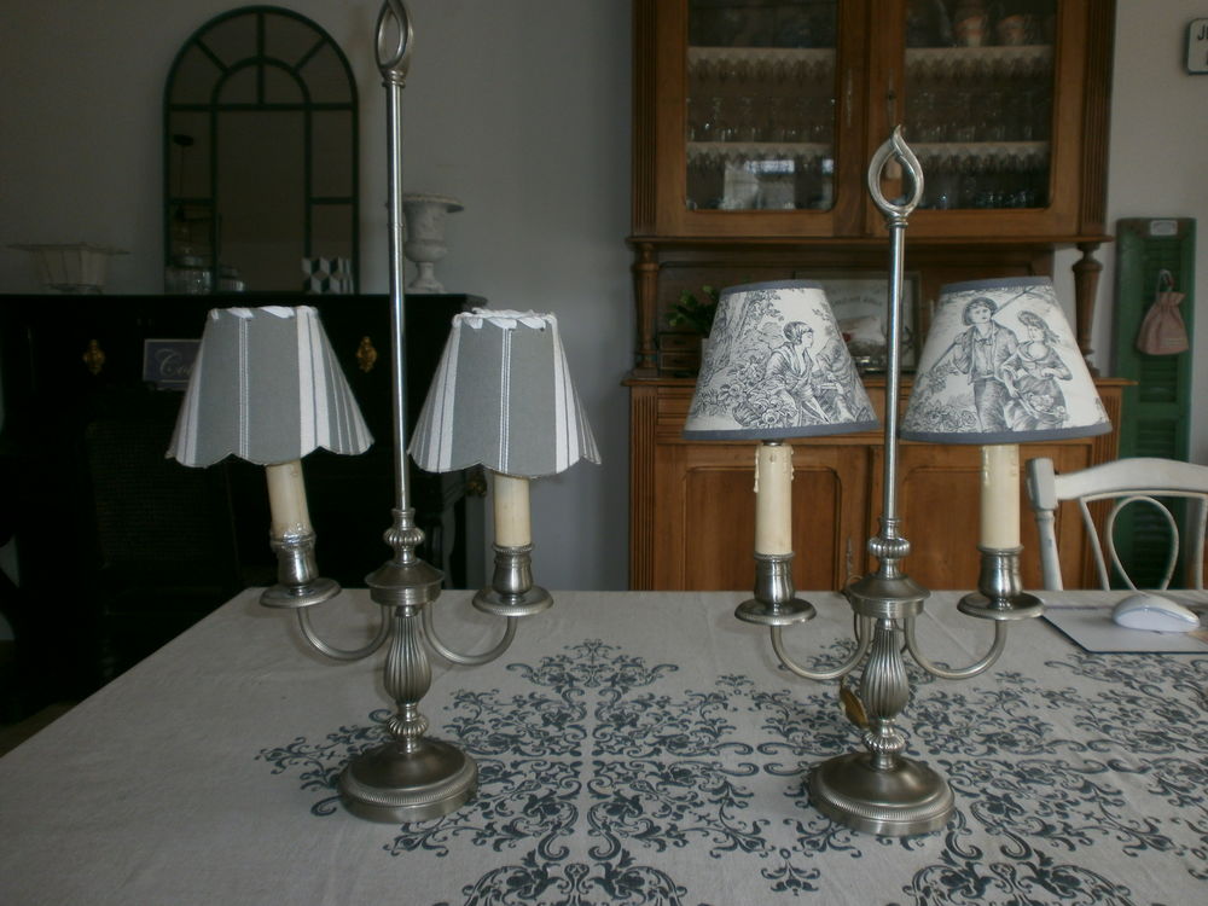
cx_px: 604
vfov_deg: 51.4
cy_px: 453
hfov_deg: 65.3
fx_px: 942
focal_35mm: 27
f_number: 2.9
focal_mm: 4.8
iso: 100
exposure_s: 1/30
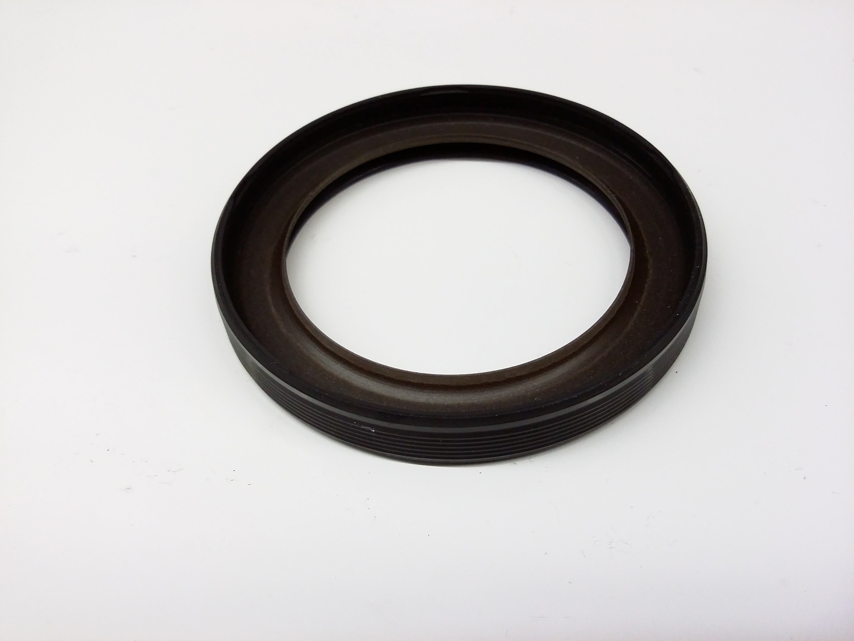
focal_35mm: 32
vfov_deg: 44.2
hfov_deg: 56.8
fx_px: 789
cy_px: 320
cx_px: 427
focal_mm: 3.4
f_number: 2.4
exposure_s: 1/20
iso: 160
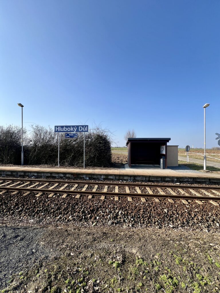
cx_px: 110
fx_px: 110
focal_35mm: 13
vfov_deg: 106.2
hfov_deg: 89.9
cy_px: 146
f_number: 1.8
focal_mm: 1.57
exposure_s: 1/1096
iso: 32
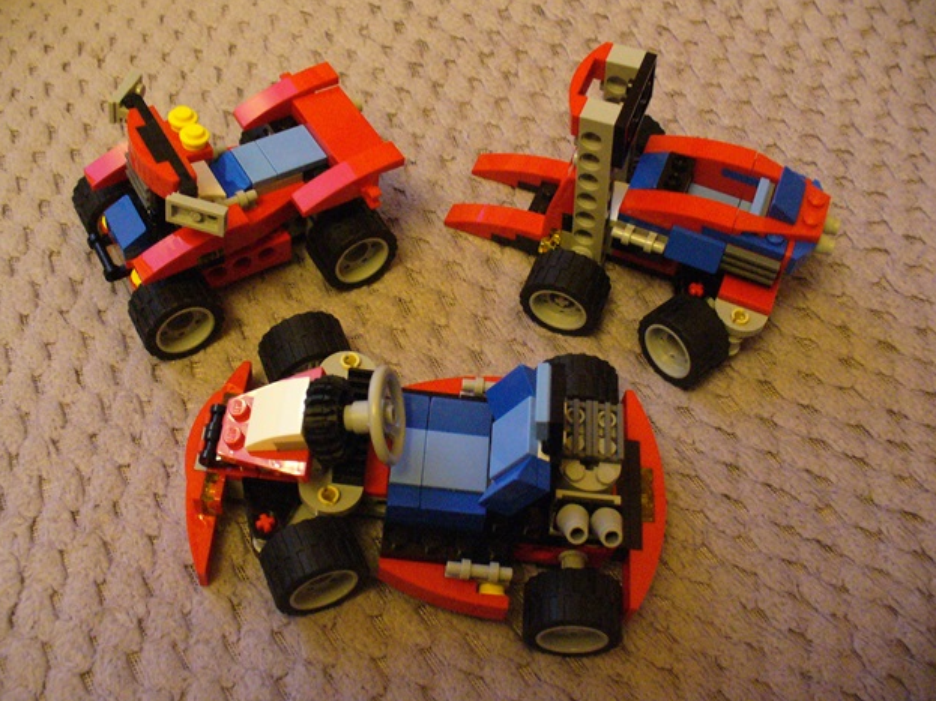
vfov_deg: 37.7
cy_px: 354
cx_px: 466
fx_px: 1027
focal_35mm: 38
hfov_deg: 49.0
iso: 400
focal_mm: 6.1
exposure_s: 1/10
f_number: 2.8
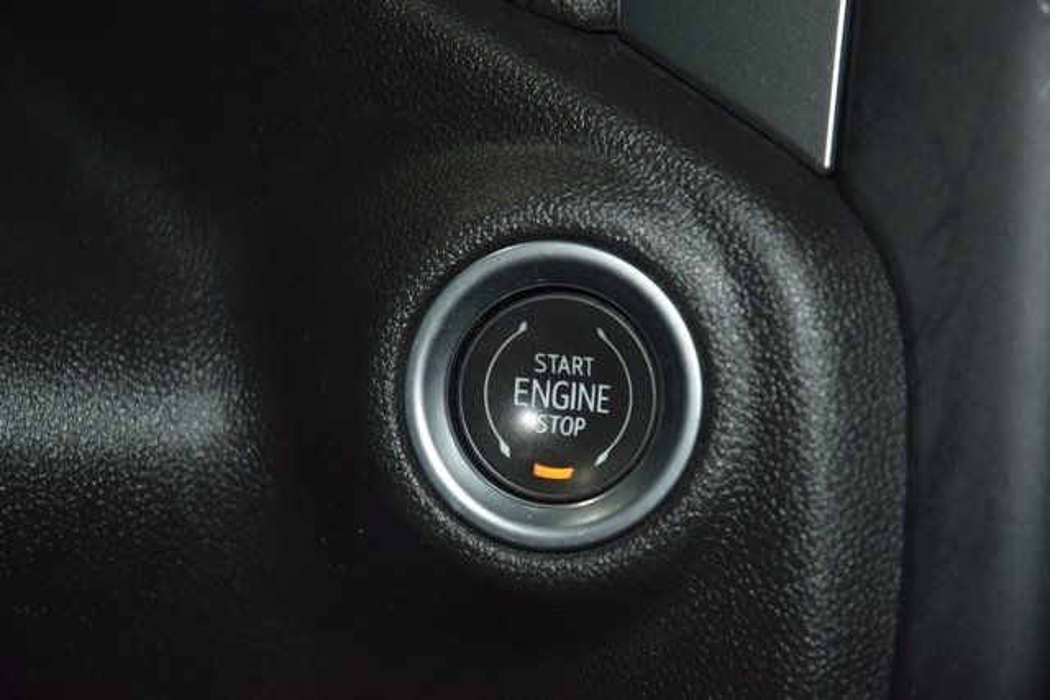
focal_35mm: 105
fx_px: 3063
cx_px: 525
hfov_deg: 19.5
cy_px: 350
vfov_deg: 13.0
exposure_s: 1/60
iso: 450
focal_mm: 70
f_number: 4.5
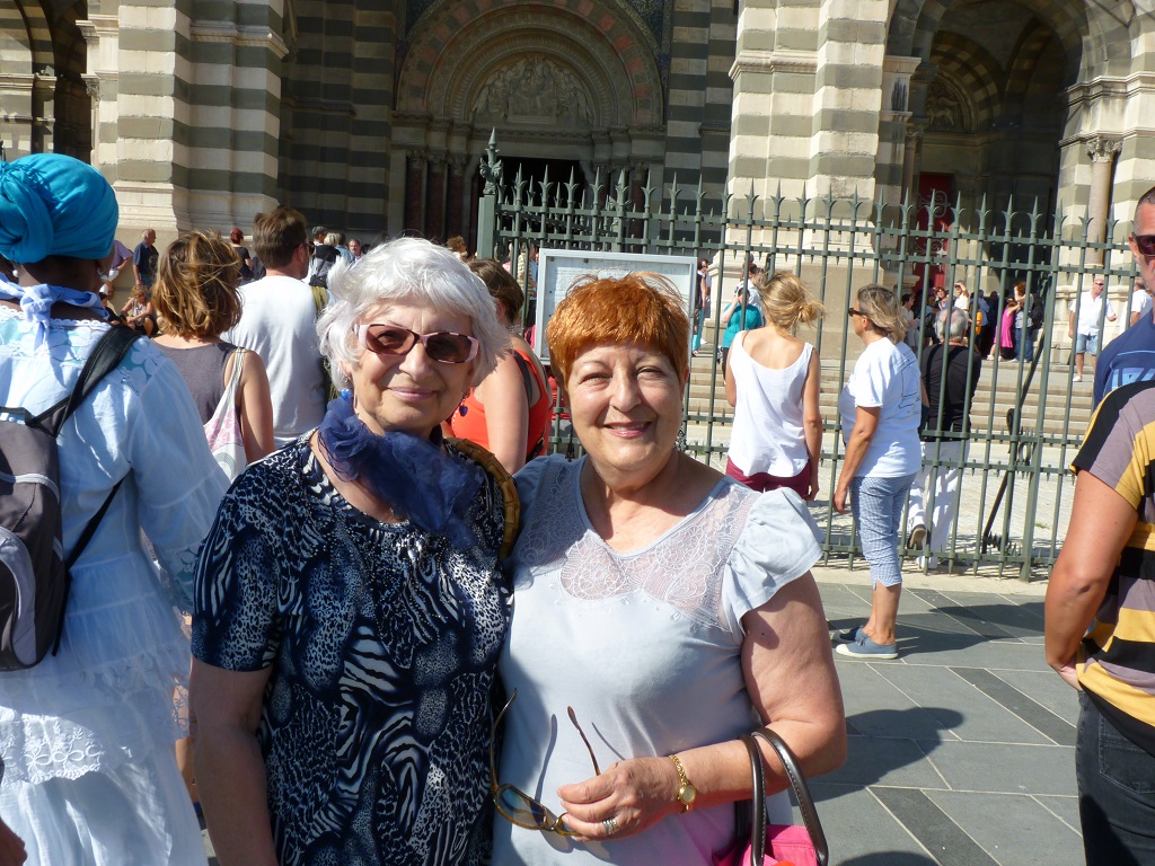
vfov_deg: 45.4
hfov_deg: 58.4
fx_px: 1034
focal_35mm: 31
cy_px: 433
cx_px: 578
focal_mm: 5.4
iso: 80
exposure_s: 1/320
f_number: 5.6
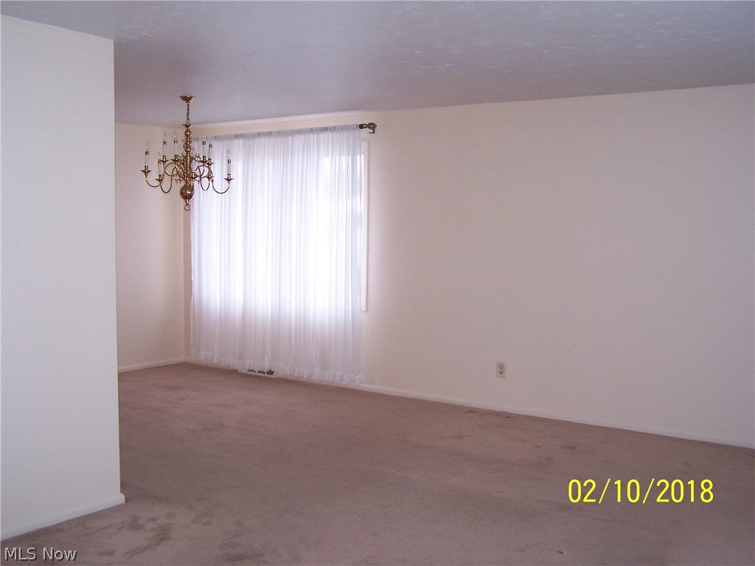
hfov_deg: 49.0
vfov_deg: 37.7
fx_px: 829
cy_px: 283
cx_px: 378
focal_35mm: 38
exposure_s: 1/60
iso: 140
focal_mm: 6.3
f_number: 2.8
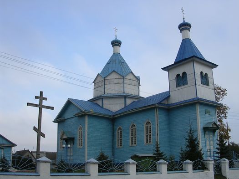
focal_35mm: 38
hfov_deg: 49.0
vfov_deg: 37.7
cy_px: 90
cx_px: 120
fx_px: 262
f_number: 5.6
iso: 100
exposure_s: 1/177
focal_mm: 5.8
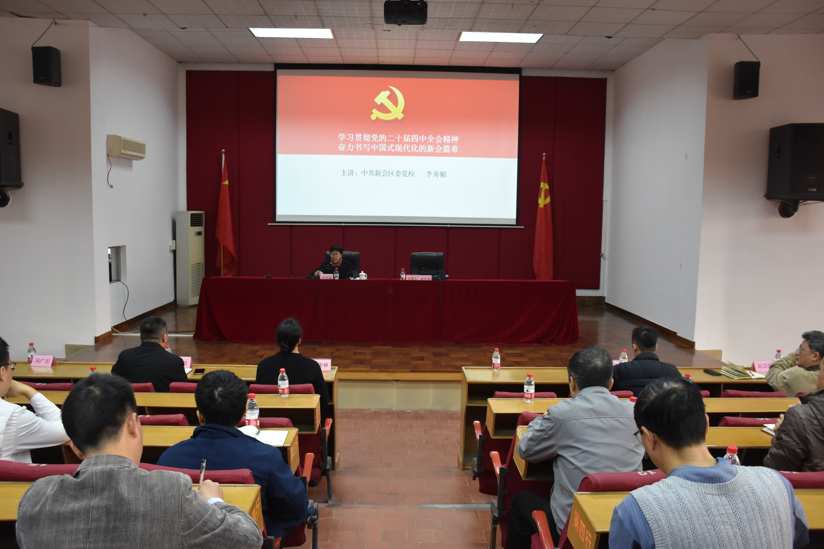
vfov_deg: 43.6
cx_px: 412
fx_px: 687
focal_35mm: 30
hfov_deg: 61.9
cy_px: 274
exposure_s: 1/60
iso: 1100
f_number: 4
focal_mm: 20
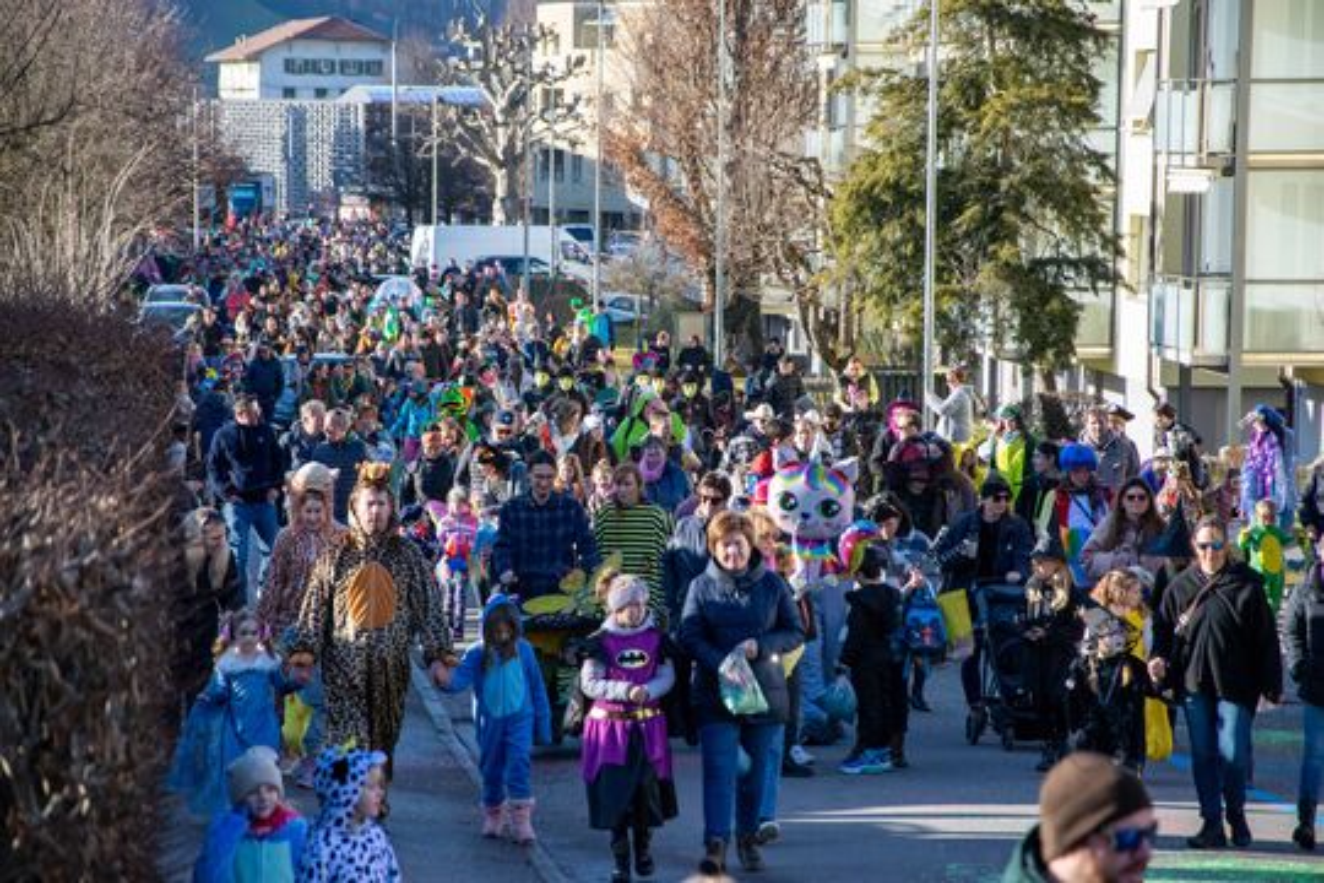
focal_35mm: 158
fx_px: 5792
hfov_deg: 13.0
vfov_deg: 8.7
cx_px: 662
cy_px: 442
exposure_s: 1/800
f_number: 5.6
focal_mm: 105
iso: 800
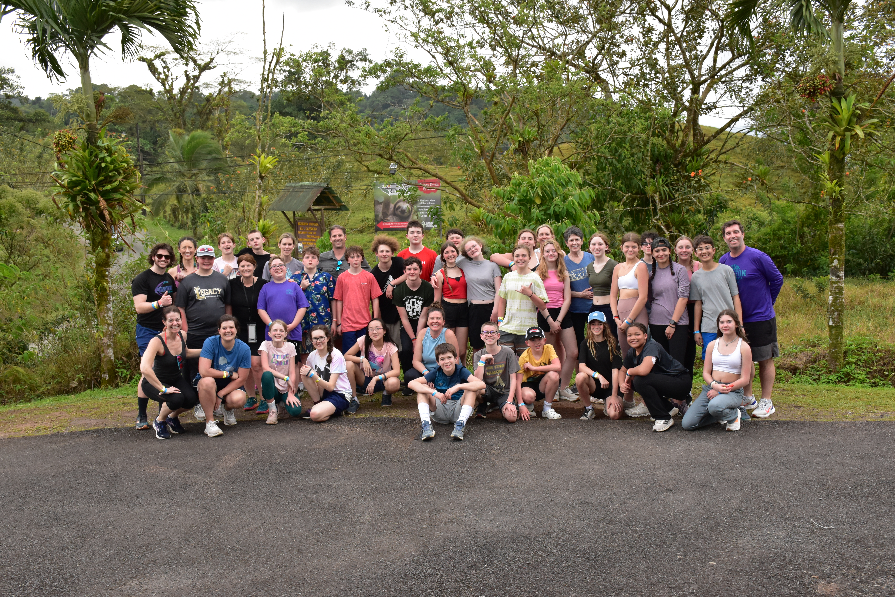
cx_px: 448
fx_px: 970
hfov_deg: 49.6
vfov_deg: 34.2
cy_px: 298
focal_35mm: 39
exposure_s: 1/250
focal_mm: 26
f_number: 8
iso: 1250
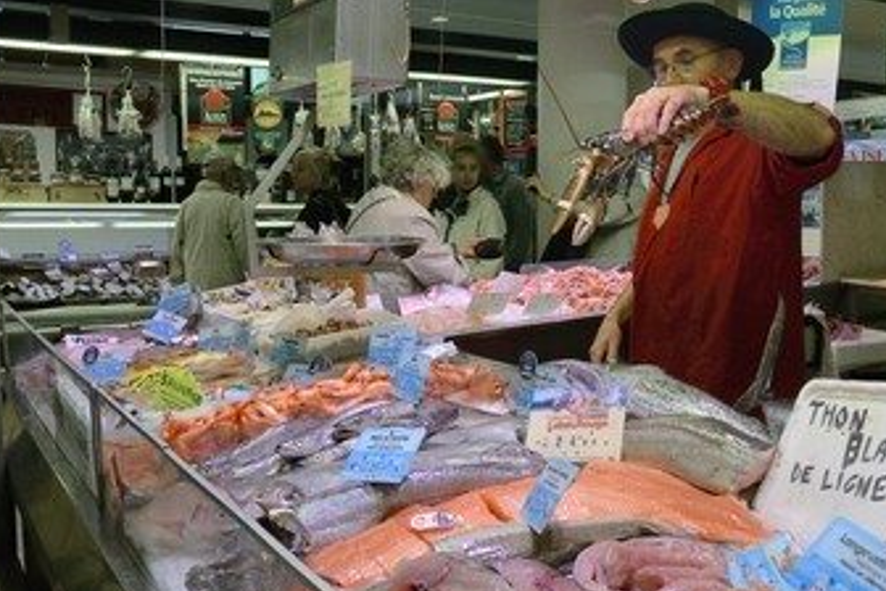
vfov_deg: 37.8
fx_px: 861
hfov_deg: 54.1
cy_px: 280
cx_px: 519
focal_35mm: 35
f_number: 5.6
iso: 800
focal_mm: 18.5
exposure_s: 1/250
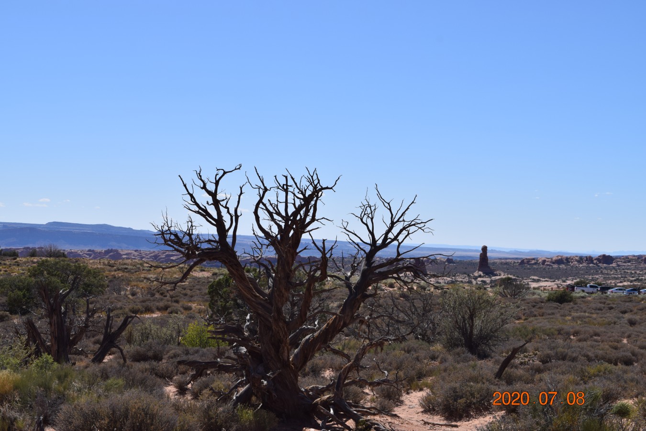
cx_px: 323
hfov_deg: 33.4
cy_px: 216
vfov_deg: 22.6
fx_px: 1077
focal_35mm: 60
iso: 200
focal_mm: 40
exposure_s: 1/500
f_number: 11
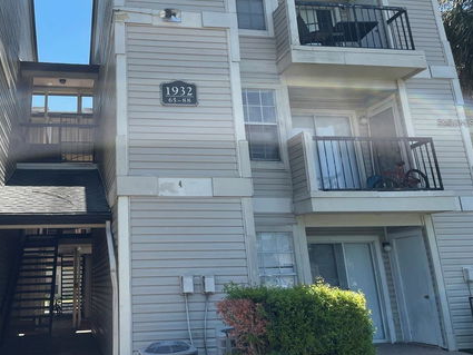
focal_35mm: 35
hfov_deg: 51.6
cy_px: 123
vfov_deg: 40.3
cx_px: 157
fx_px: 478
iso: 32
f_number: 1.6
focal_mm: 4.2
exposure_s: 1/2132
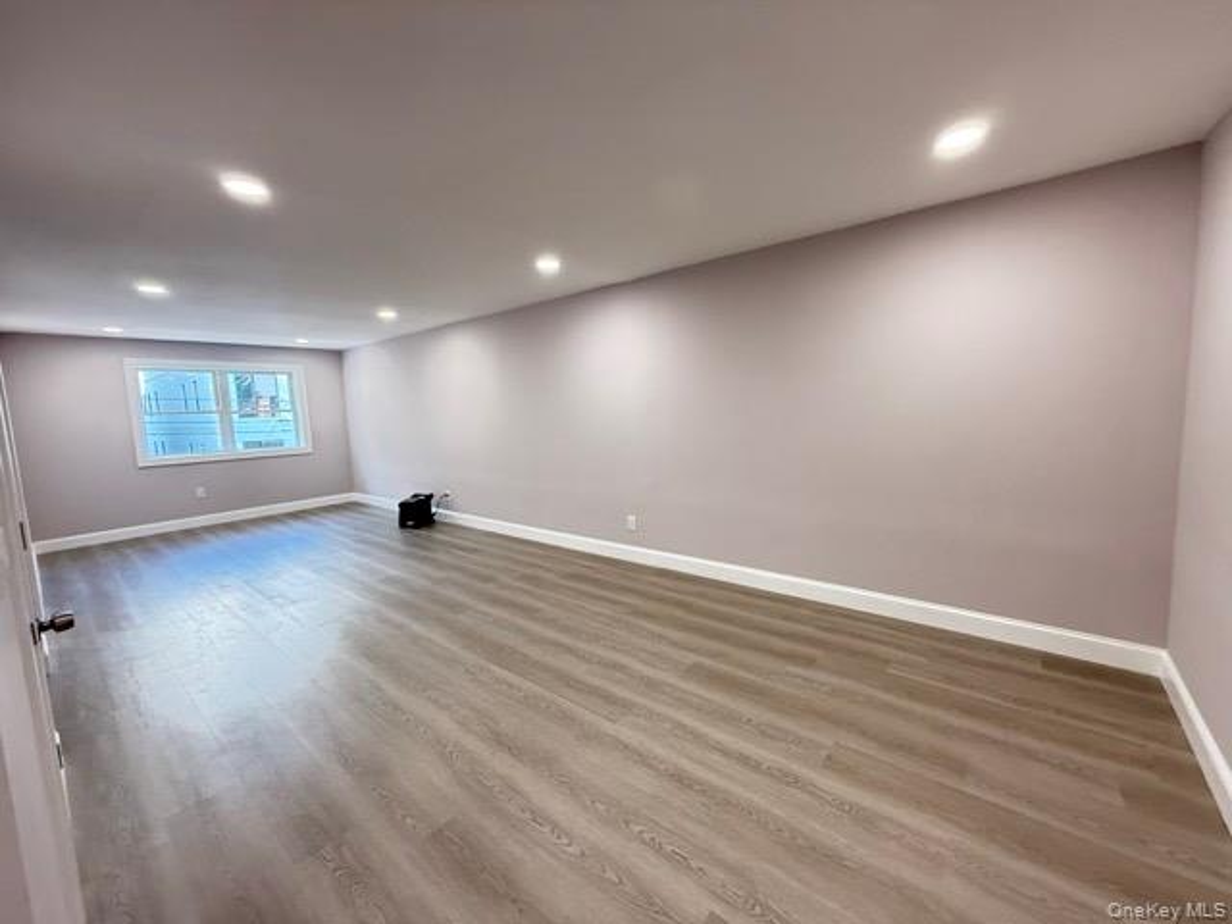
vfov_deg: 85.7
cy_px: 462
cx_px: 616
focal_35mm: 14
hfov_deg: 102.1
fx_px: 498
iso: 400
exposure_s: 1/79
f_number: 2.2
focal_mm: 2.22
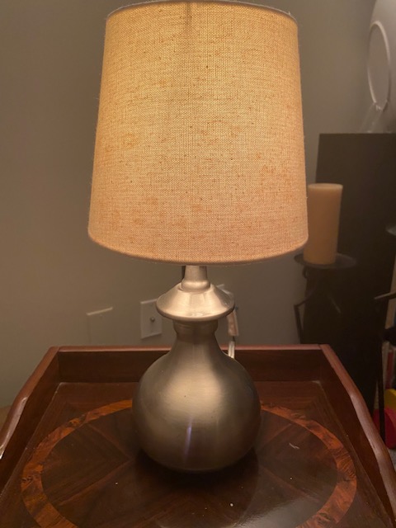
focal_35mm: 26
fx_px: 397
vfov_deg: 67.3
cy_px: 264
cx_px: 198
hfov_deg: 53.1
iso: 200
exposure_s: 1/60
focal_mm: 4.25
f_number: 1.8
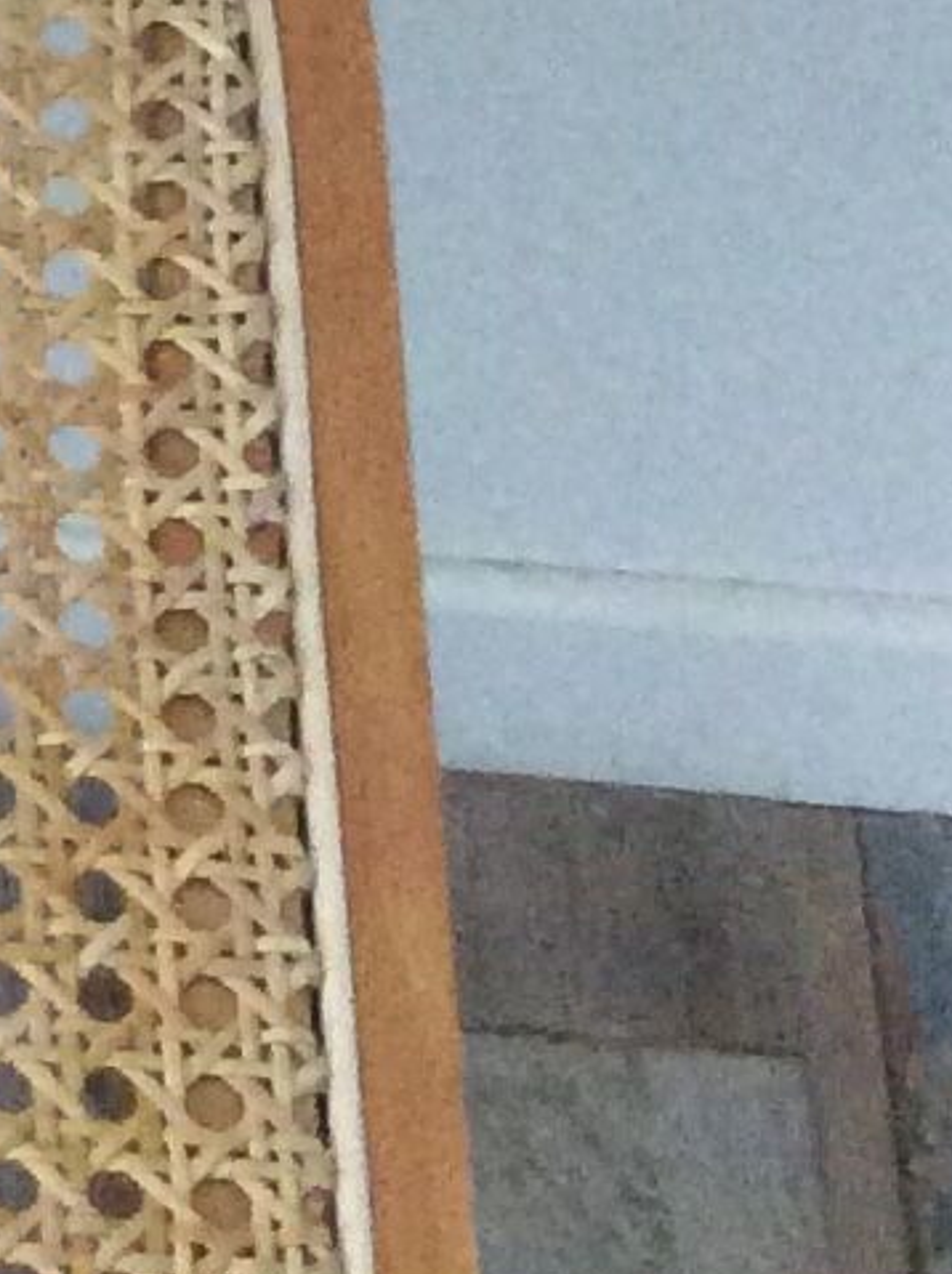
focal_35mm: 173
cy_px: -221
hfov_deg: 7.8
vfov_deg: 11.2
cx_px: -1580
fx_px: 6358
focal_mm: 3.3
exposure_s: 1/25
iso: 250
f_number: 2.4
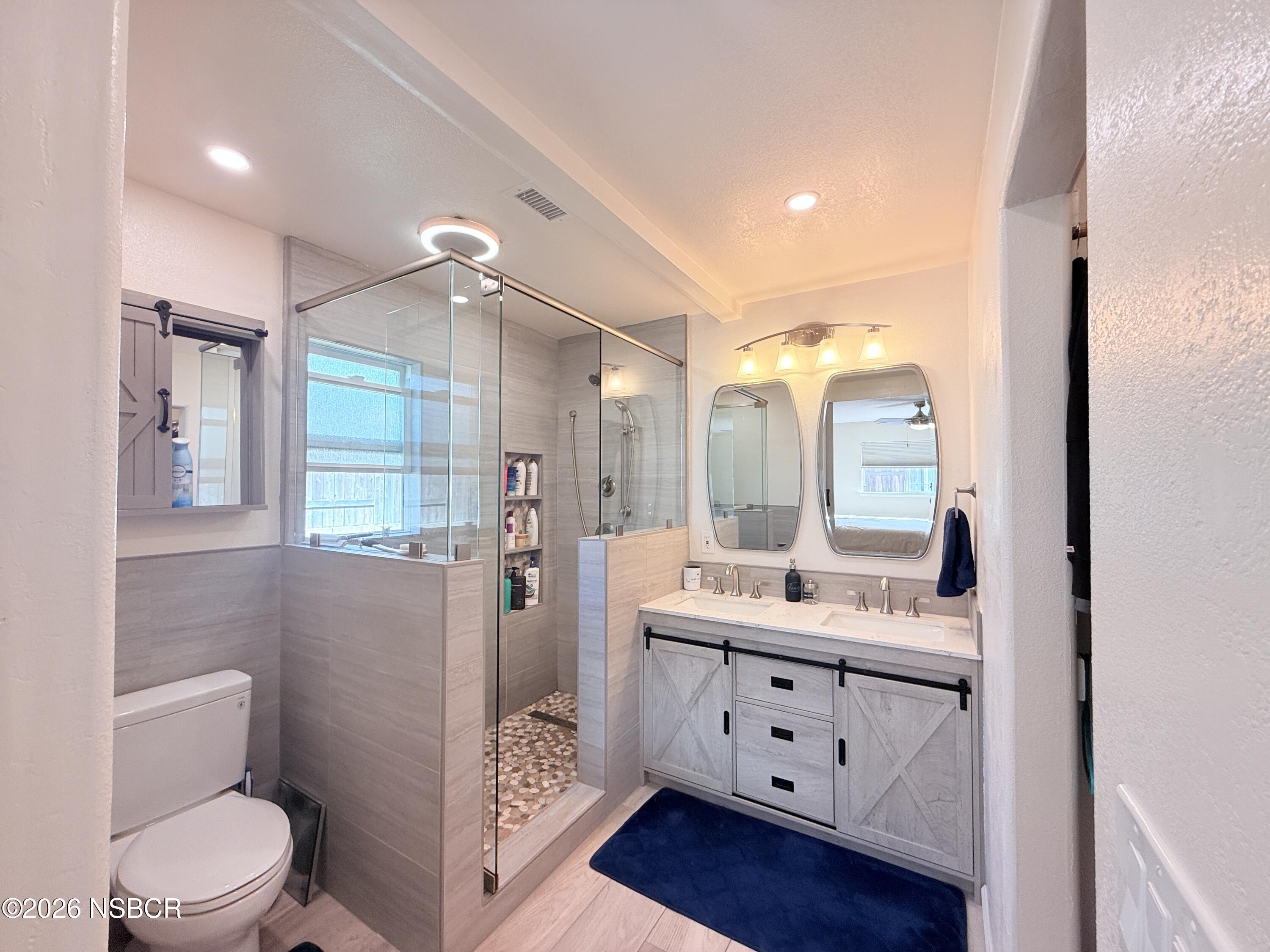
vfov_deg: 85.7
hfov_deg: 102.1
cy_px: 476
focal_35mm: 14
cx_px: 635
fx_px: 514
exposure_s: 1/120
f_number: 2.2
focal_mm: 2.22
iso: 80
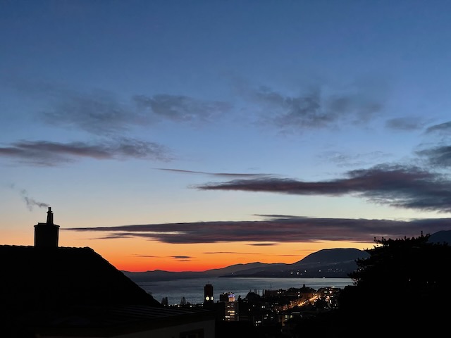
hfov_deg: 36.8
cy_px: 169
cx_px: 226
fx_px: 677
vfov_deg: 28.0
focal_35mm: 52
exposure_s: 1/33
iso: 500
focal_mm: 6
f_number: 2
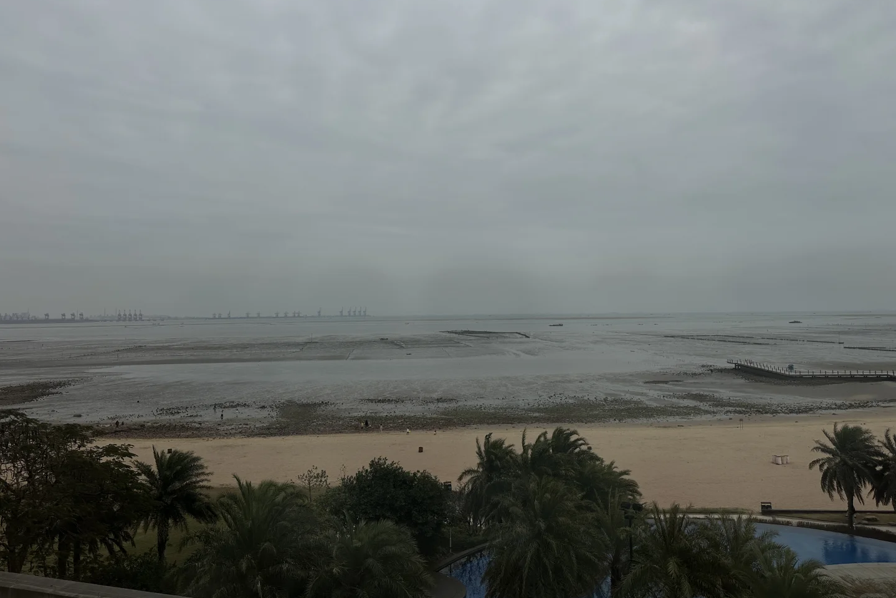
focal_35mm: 25
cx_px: 448
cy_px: 278
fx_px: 622
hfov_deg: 71.5
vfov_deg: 51.3
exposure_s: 1/10753
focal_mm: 6.86
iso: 80
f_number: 1.78
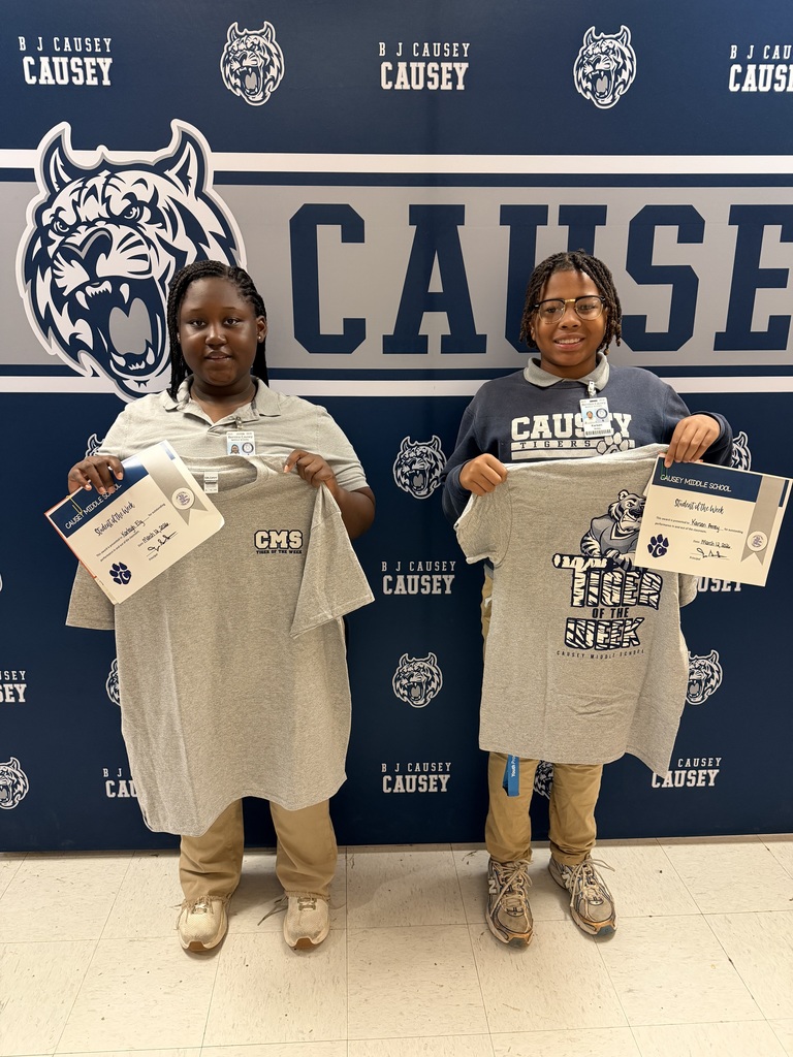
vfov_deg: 71.6
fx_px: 733
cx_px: 396
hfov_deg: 56.8
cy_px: 528
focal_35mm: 24
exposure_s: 1/60
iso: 250
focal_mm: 6.76
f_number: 1.78
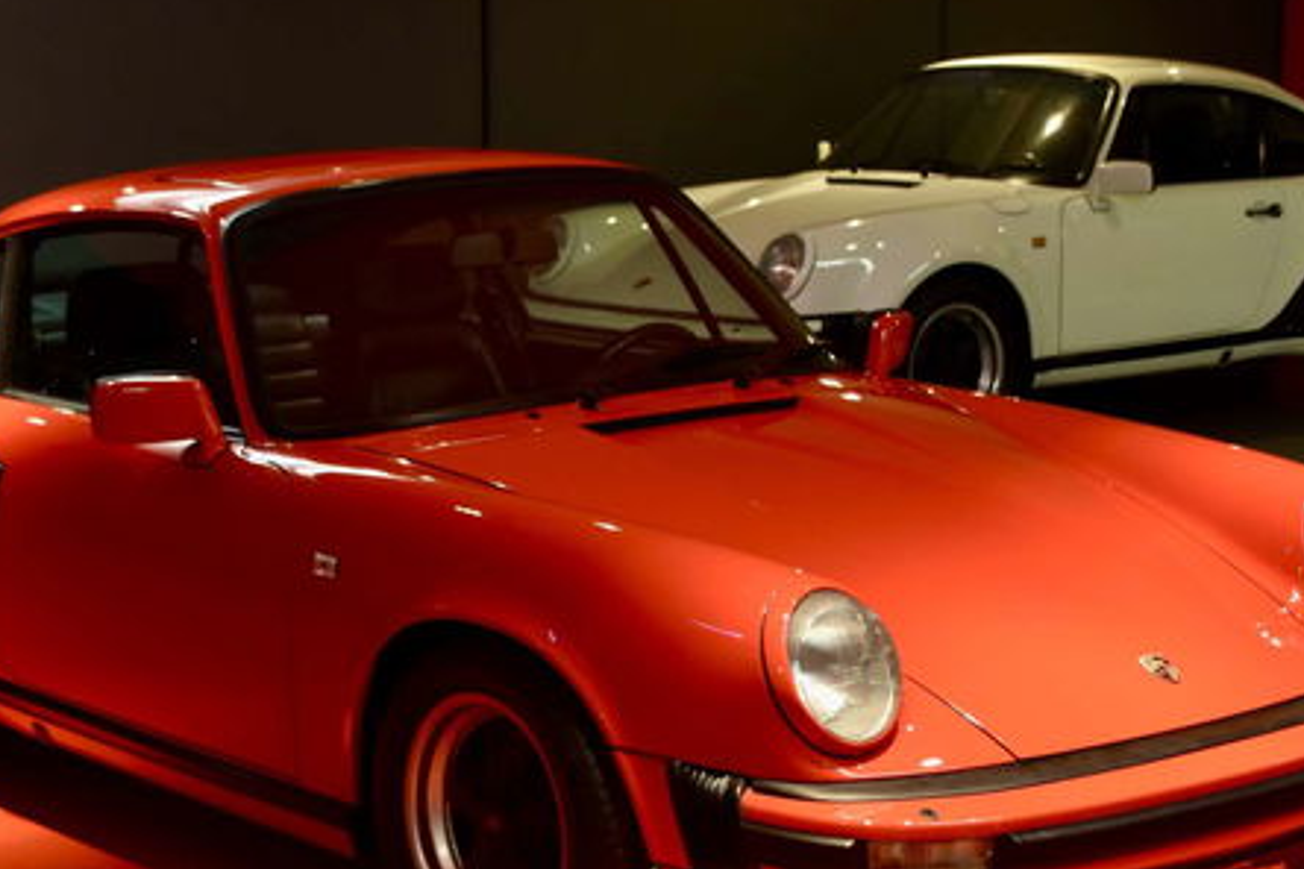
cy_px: 590
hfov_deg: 24.5
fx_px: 3006
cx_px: 576
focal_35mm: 83
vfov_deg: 16.4
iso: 1400
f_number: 4.2
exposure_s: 1/60
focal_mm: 32
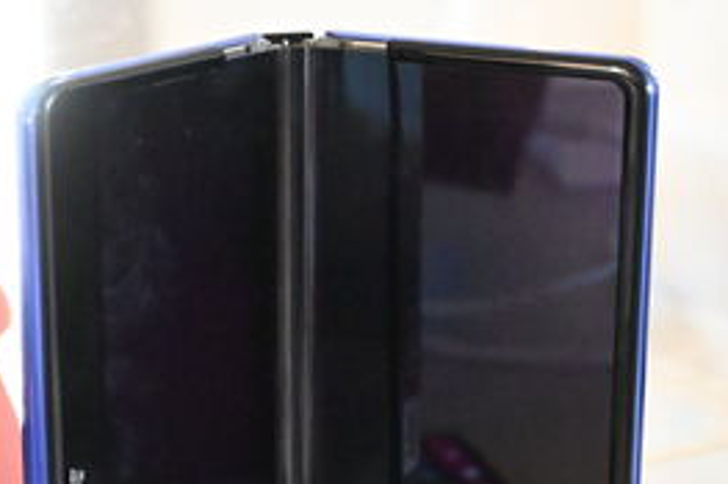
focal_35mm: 119
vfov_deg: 11.4
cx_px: 302
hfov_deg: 17.2
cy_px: 519
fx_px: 2405
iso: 12800
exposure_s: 1/50
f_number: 5
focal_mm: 34
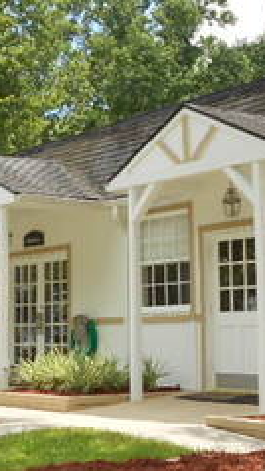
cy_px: 222
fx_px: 936
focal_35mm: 75
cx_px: -10
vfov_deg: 28.2
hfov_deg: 15.8
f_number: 3.6
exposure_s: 1/400
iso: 80
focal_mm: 5.8
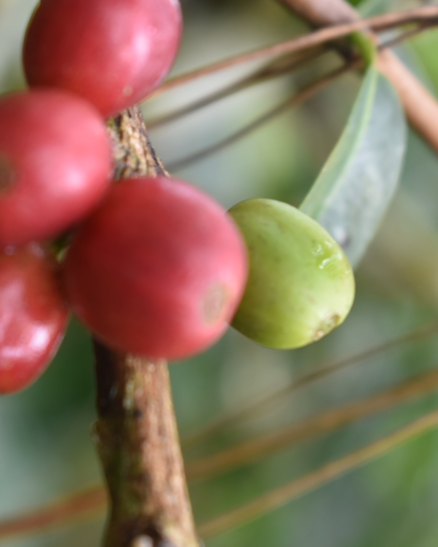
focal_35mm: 117
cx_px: 48
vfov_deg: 16.5
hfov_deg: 13.1
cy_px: 273
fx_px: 1891
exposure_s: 1/60
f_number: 5.6
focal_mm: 55
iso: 500
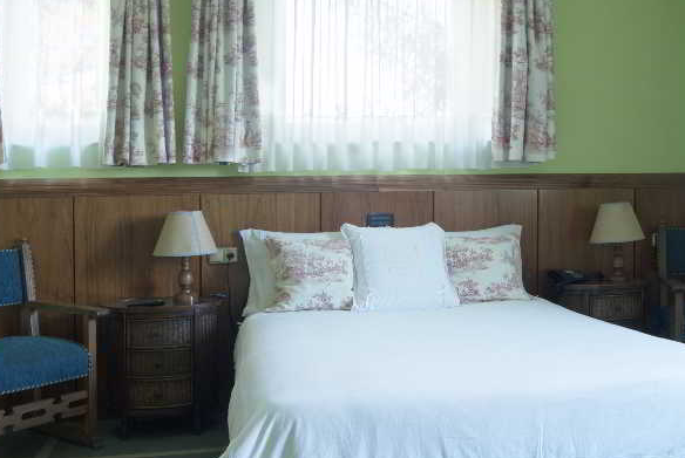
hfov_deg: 51.8
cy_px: 235
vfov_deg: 36.0
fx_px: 705
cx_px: 360
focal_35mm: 37
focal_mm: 18
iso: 100
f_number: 8
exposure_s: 1/10
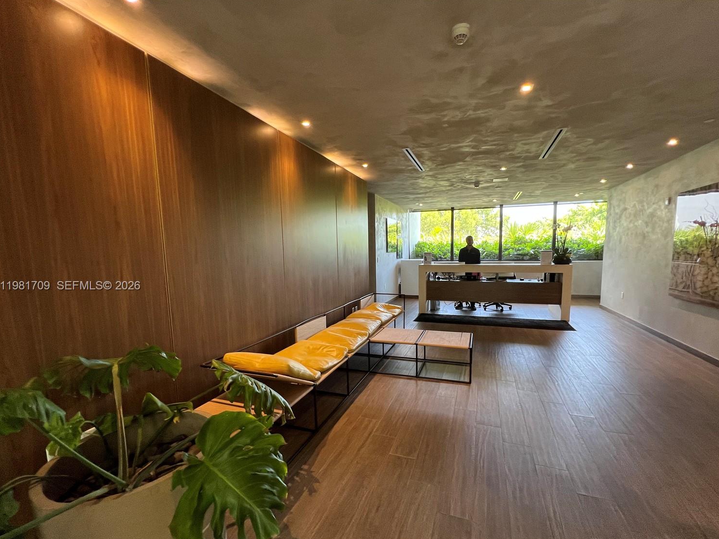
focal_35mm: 14
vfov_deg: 85.6
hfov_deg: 102.0
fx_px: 291
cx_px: 377
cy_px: 286
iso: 200
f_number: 1.8
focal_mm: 1.57
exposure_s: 1/60
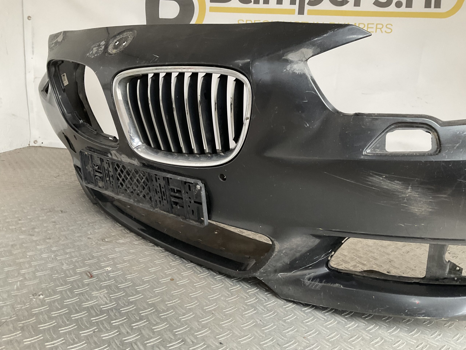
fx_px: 390
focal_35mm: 29
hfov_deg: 61.7
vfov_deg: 48.2
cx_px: 233
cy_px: 175
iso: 100
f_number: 1.8
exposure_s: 1/50
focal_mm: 3
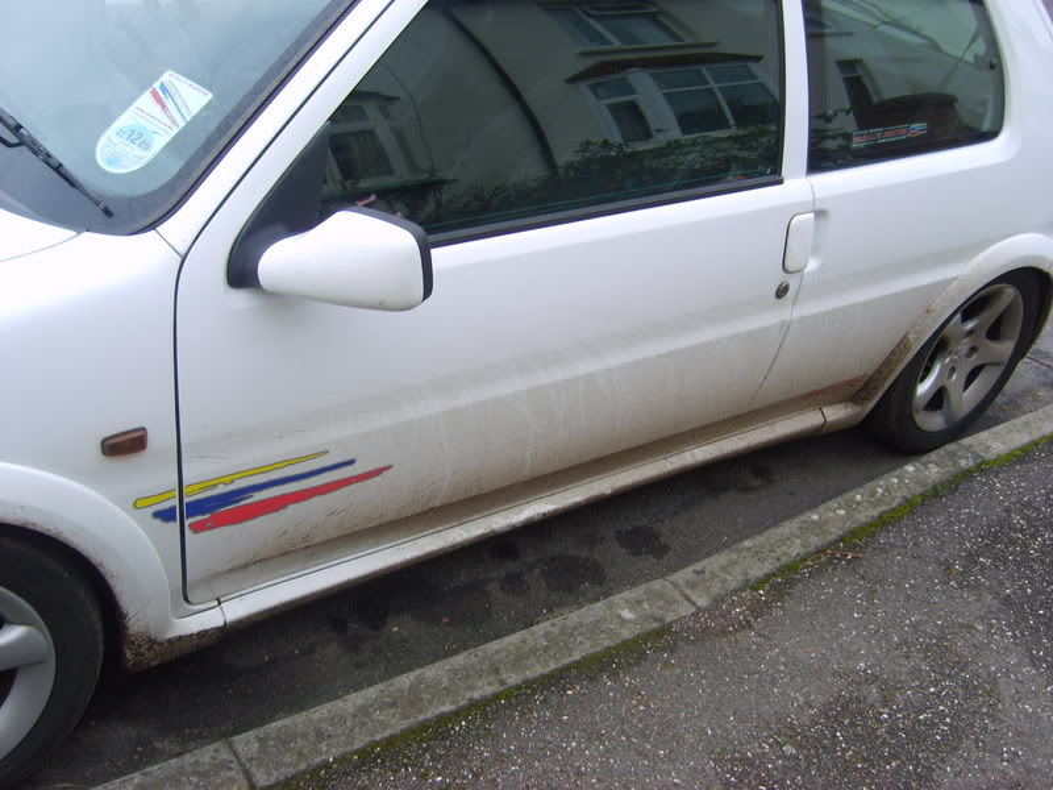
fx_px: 1065
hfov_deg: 52.6
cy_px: 395
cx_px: 526
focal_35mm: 35
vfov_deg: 40.7
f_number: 2.8
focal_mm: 5.8
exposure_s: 1/60
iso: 50
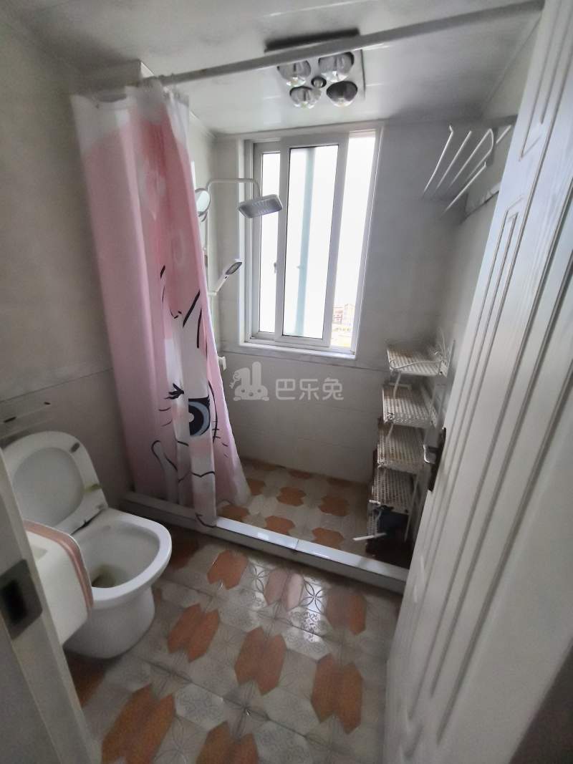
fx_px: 287
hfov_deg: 89.9
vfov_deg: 106.2
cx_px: 286
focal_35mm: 13
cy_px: 382
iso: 320
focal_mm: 1.76
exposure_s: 1/200
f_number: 2.2
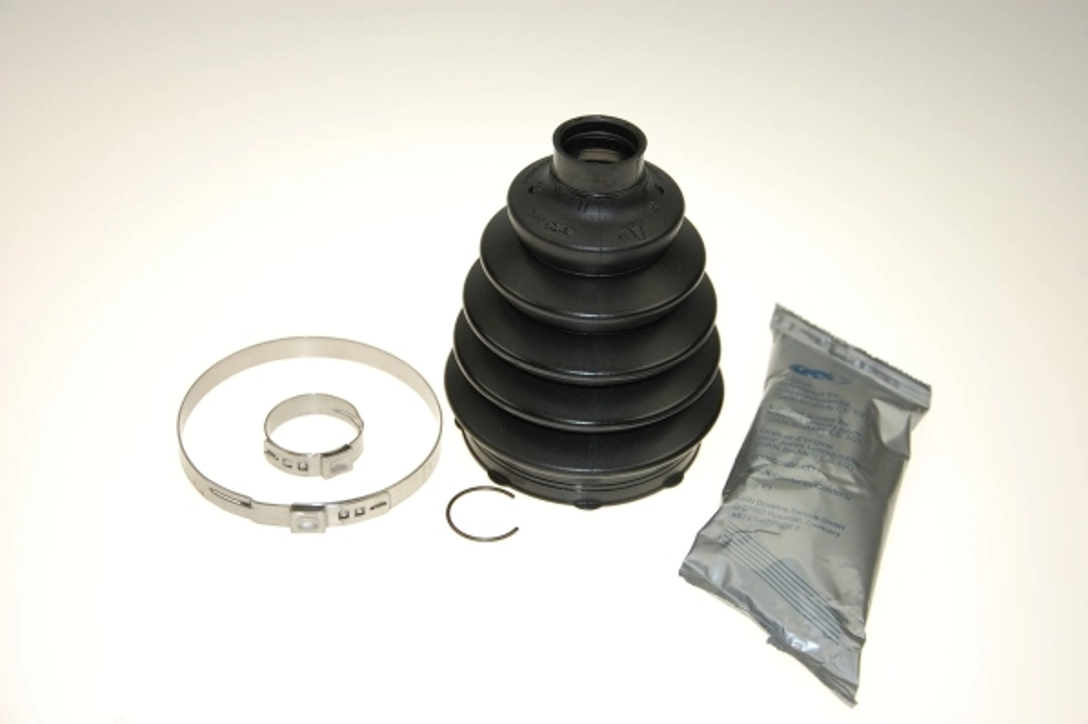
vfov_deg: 21.5
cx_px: 544
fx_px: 1903
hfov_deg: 31.9
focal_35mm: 63
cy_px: 362
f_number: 5.6
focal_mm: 42
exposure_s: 1/500
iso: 320
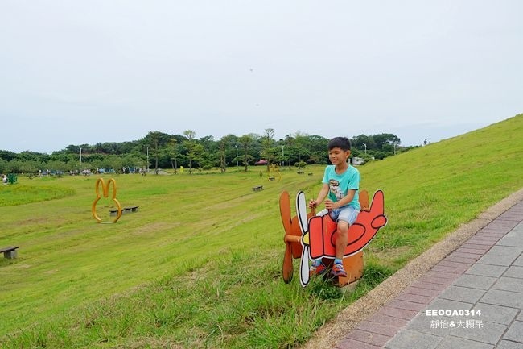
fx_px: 450
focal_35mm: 31
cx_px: 262
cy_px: 174
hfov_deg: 60.3
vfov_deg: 42.3
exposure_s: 1/160
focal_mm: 11.45
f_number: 4
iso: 125
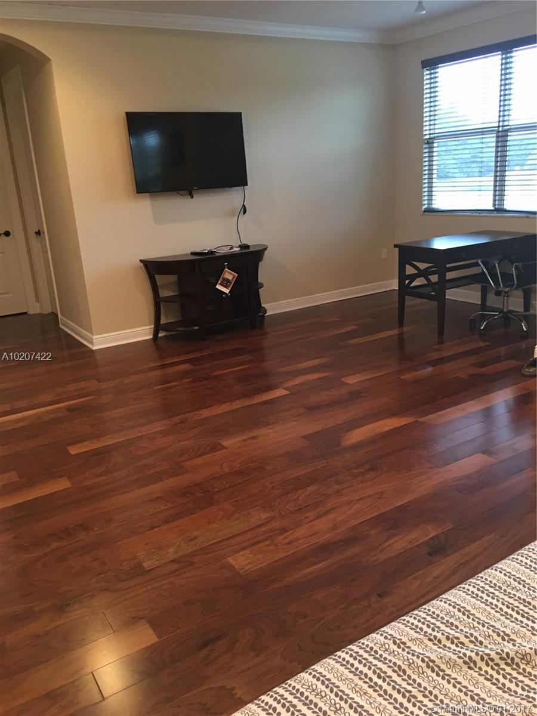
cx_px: 268
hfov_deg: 48.2
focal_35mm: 29
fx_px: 600
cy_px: 358
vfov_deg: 61.7
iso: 100
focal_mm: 4.15
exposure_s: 1/10
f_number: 2.2
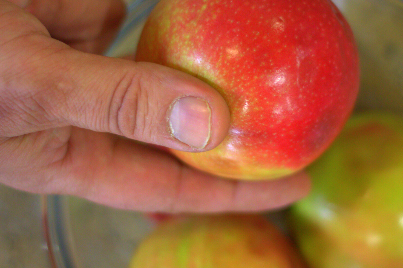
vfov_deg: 12.0
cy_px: 126
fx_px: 1276
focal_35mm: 114
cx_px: 240
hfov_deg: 17.9
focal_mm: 50
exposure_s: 1/80
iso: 640
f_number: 1.8
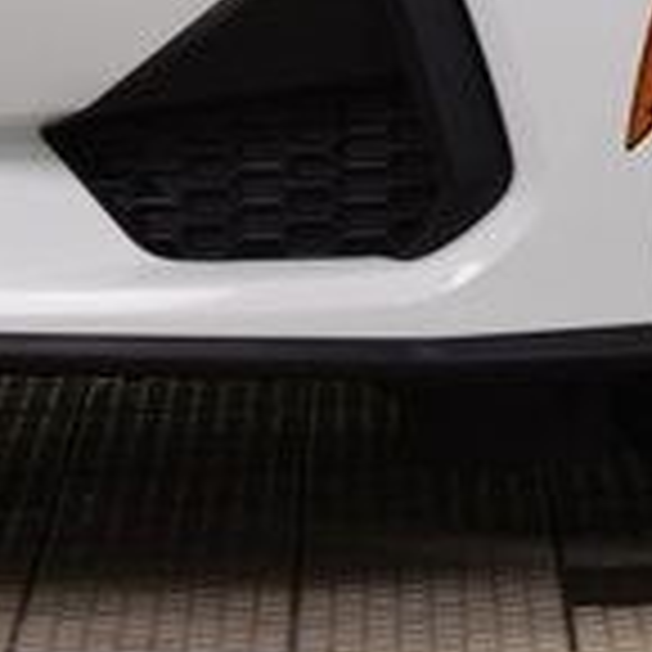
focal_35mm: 379
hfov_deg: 4.6
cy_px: -596
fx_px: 8076
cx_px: 962
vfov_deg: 4.6
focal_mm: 42
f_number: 7.1
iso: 500
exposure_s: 1/30
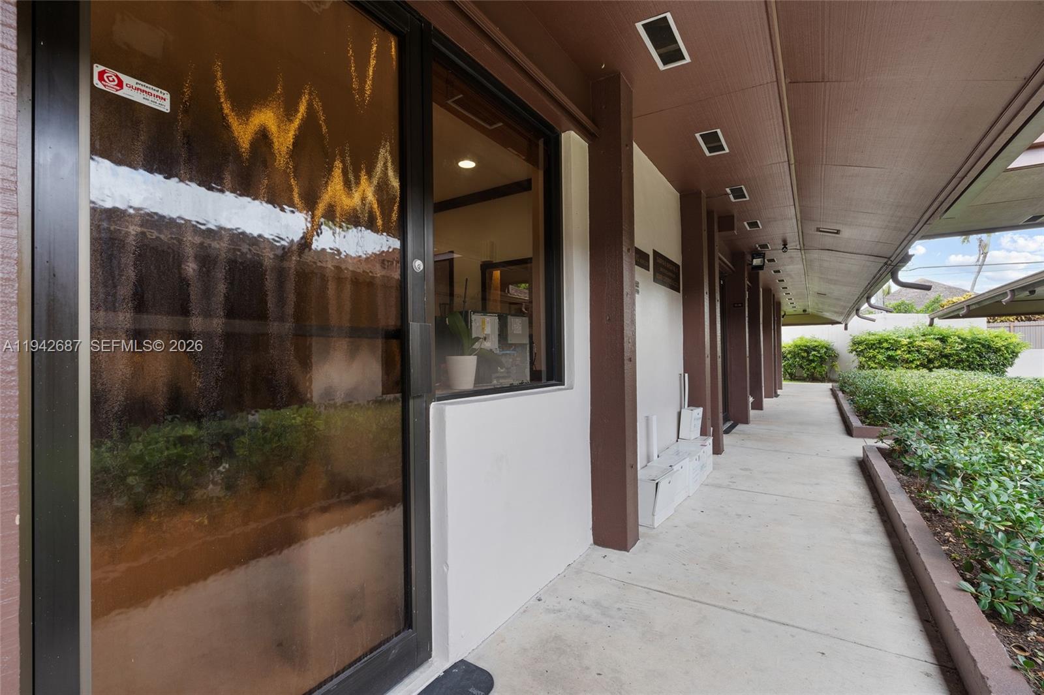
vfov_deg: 73.7
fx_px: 464
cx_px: 522
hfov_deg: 96.8
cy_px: 348
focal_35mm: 16
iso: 250
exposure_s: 1/4
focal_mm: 16
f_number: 13
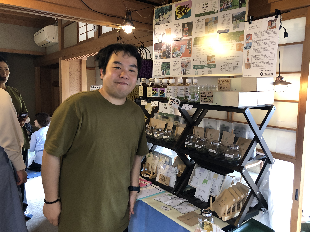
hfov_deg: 63.4
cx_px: 155
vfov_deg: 49.7
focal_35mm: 28
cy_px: 116
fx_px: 251
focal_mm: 3.99
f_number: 1.8
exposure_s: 1/59
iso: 200
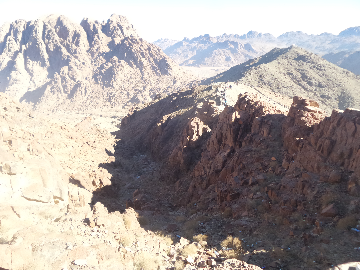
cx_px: 180
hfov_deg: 71.6
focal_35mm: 24
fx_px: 250
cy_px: 135
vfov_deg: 56.8
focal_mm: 4.4
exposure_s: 1/500
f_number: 3.1
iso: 160
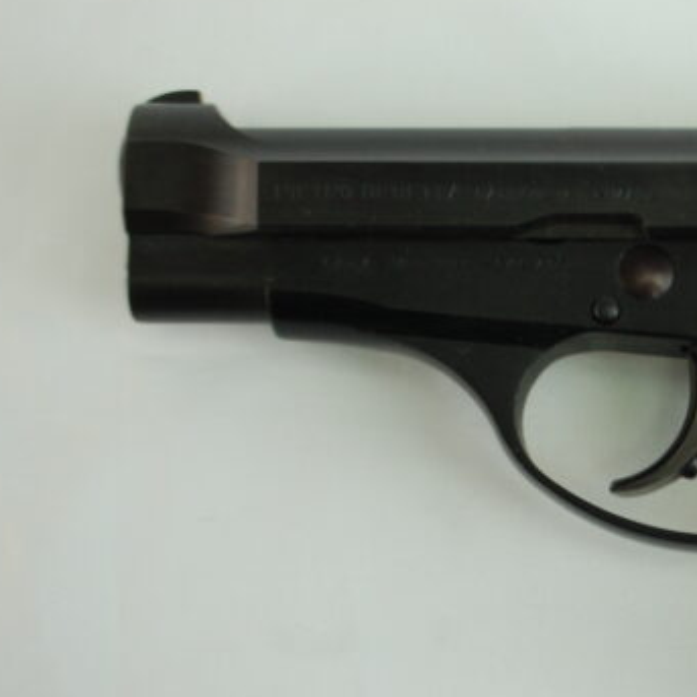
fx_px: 2301
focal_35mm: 101
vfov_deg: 17.1
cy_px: 510
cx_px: 685
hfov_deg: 16.9
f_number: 5
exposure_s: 1/30
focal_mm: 34
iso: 400
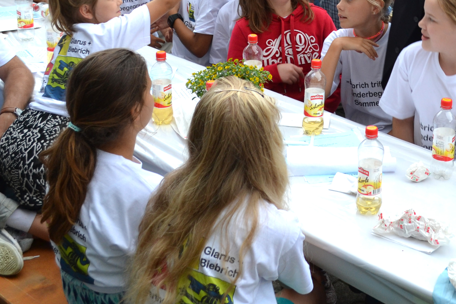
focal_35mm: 50
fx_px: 633
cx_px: 281
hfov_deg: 39.4
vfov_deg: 26.1
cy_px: 32
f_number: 5
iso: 400
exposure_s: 1/100
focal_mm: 18
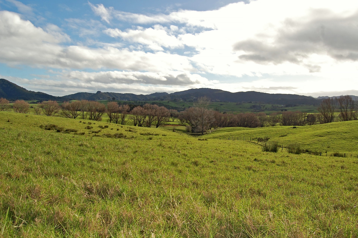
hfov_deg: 67.4
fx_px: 268
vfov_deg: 47.8
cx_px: 179
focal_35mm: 27
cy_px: 119
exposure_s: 1/500
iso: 200
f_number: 7.1
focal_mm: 18
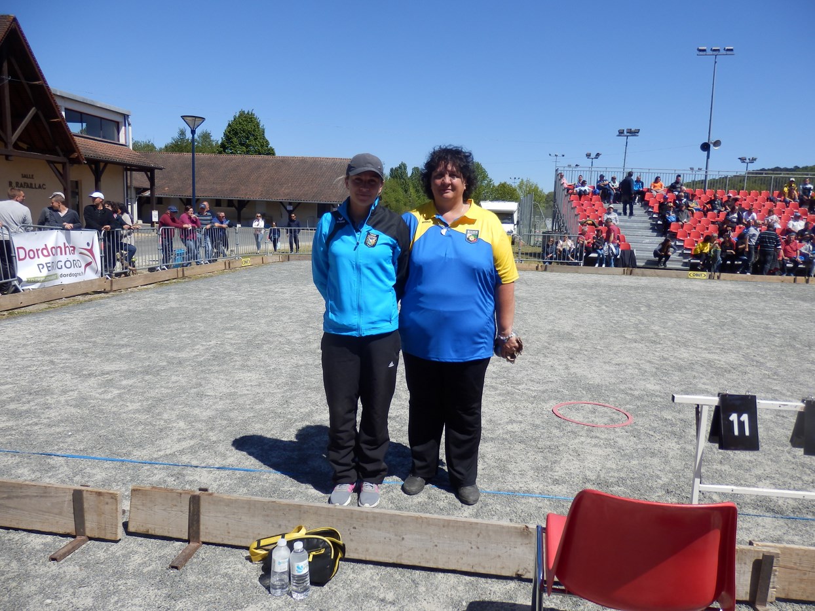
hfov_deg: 69.4
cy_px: 306
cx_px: 408
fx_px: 589
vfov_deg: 54.9
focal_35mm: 25
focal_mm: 4.5
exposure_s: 1/160
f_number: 8.7
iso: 80
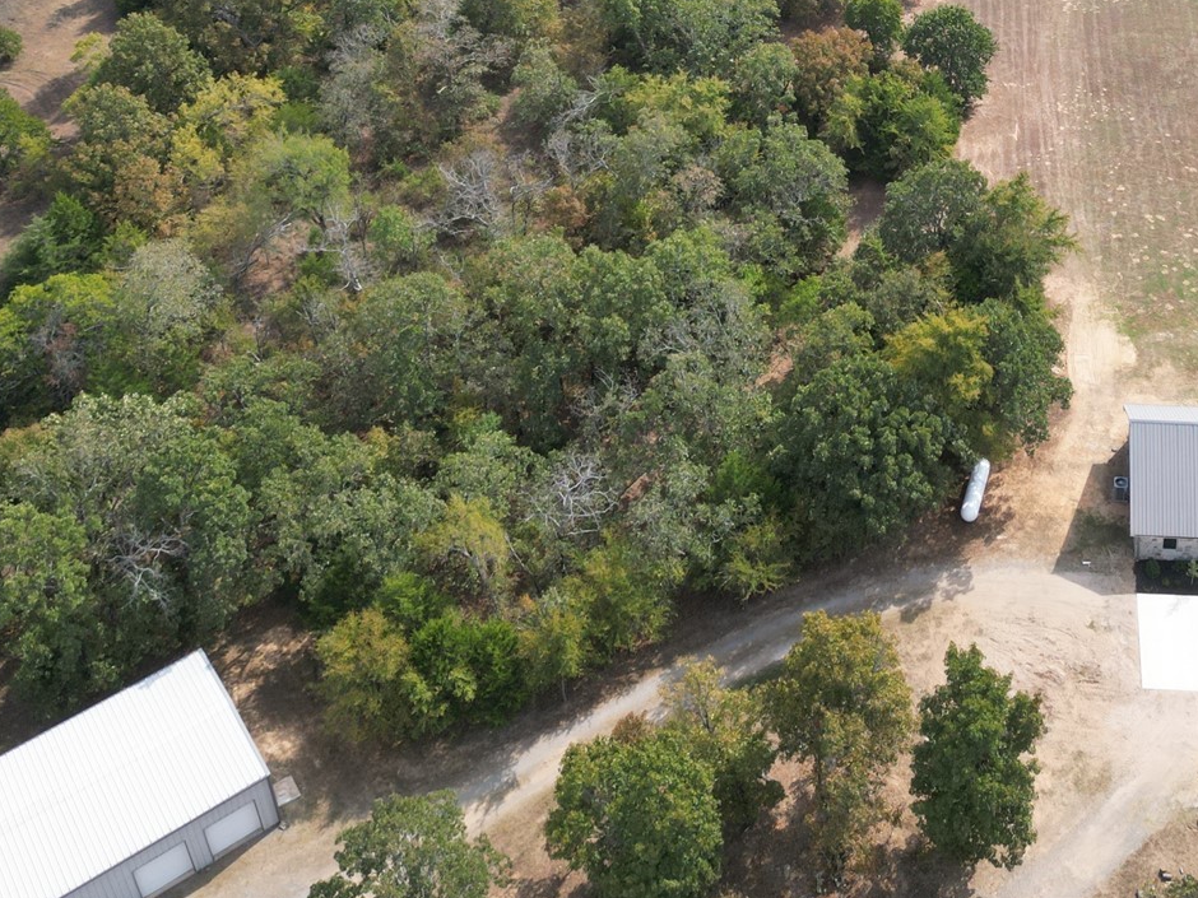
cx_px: 918
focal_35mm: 49
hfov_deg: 37.8
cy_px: -13
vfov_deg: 27.8
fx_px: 1696
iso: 200
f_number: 1.7
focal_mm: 6.72
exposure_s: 1/1500
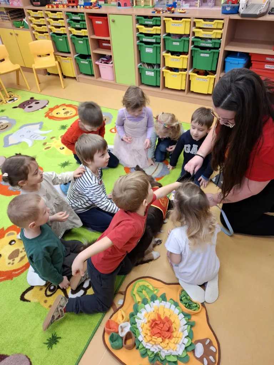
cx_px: 137
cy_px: 182
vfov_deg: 73.9
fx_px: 243
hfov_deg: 58.9
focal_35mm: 23
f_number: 1.8
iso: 200
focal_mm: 5.54
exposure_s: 1/50
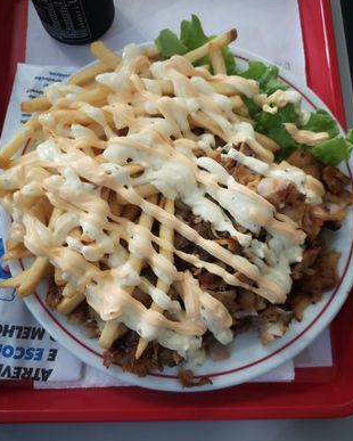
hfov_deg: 50.0
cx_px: 176
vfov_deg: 60.4
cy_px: 227
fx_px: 378
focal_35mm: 29
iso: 320
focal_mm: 5.58
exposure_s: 1/25
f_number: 1.8
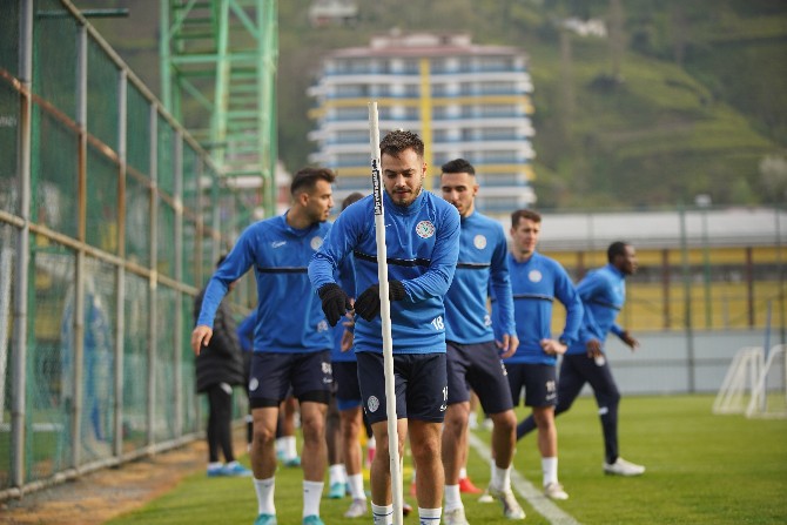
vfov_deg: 12.5
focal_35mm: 110
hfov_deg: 18.6
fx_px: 2405
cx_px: 394
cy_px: 262
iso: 250
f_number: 2.8
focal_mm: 110
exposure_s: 1/1000
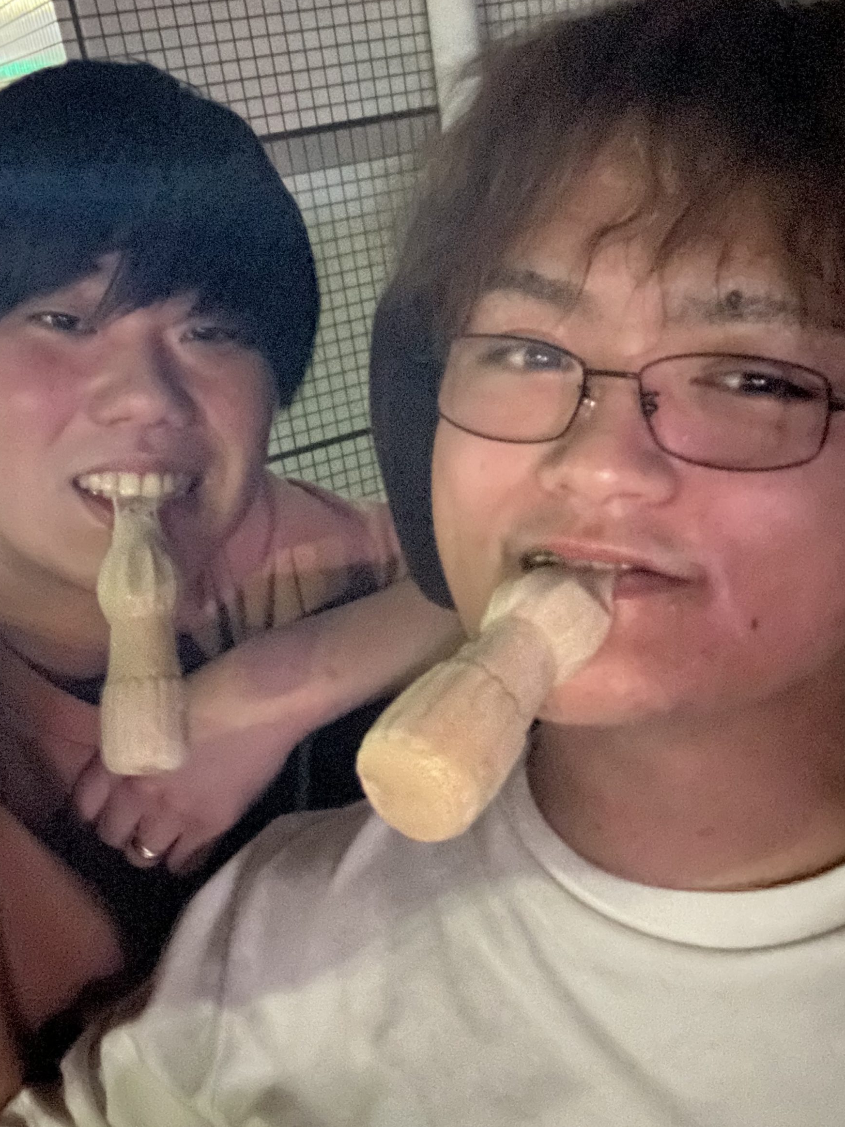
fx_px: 1074
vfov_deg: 55.3
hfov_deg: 42.9
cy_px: 513
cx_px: 413
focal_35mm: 33
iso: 3200
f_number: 1.9
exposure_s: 1/15
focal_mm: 2.69
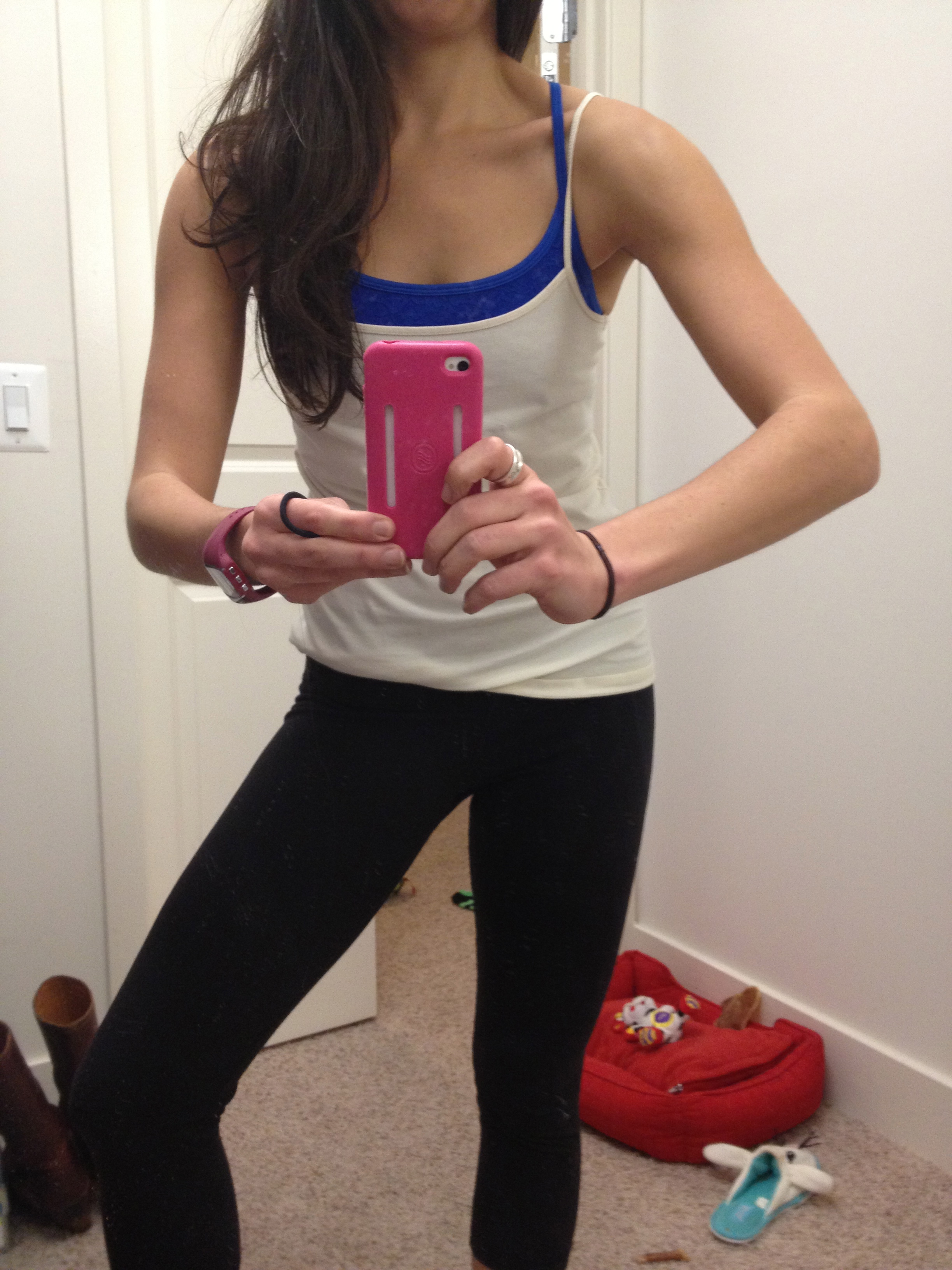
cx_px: 476
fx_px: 1283
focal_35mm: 35
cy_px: 635
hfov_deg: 40.7
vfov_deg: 52.6
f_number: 2.4
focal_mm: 4.28
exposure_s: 1/20
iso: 160
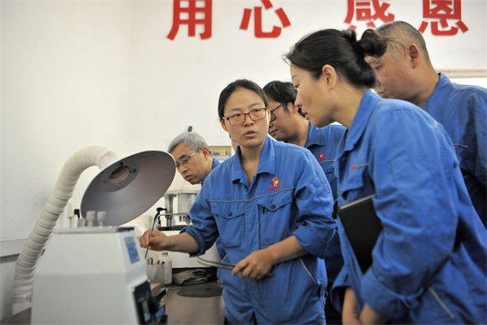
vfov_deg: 38.9
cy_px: 162
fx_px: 460
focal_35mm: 34
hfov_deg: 55.8
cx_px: 244
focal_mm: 34
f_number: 3.2
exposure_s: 1/160
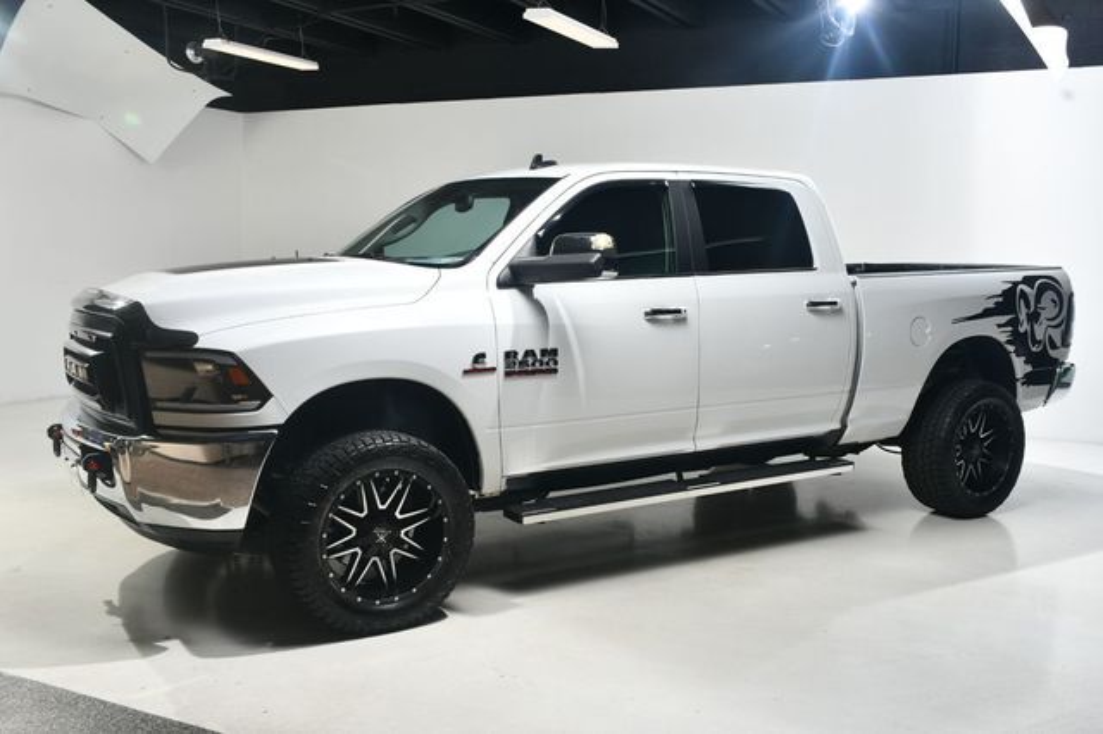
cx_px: 552
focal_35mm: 34
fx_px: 1041
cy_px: 367
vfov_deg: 38.8
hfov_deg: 55.8
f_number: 11
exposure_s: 1/160
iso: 100
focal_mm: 23
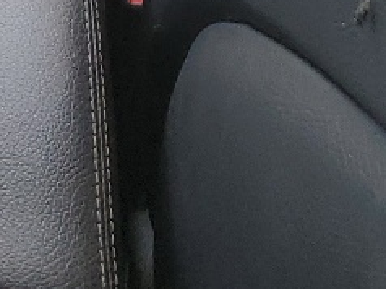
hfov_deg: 10.8
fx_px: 1949
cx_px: -234
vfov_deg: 7.7
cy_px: -453
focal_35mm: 175
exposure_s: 1/145
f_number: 1.5
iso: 50
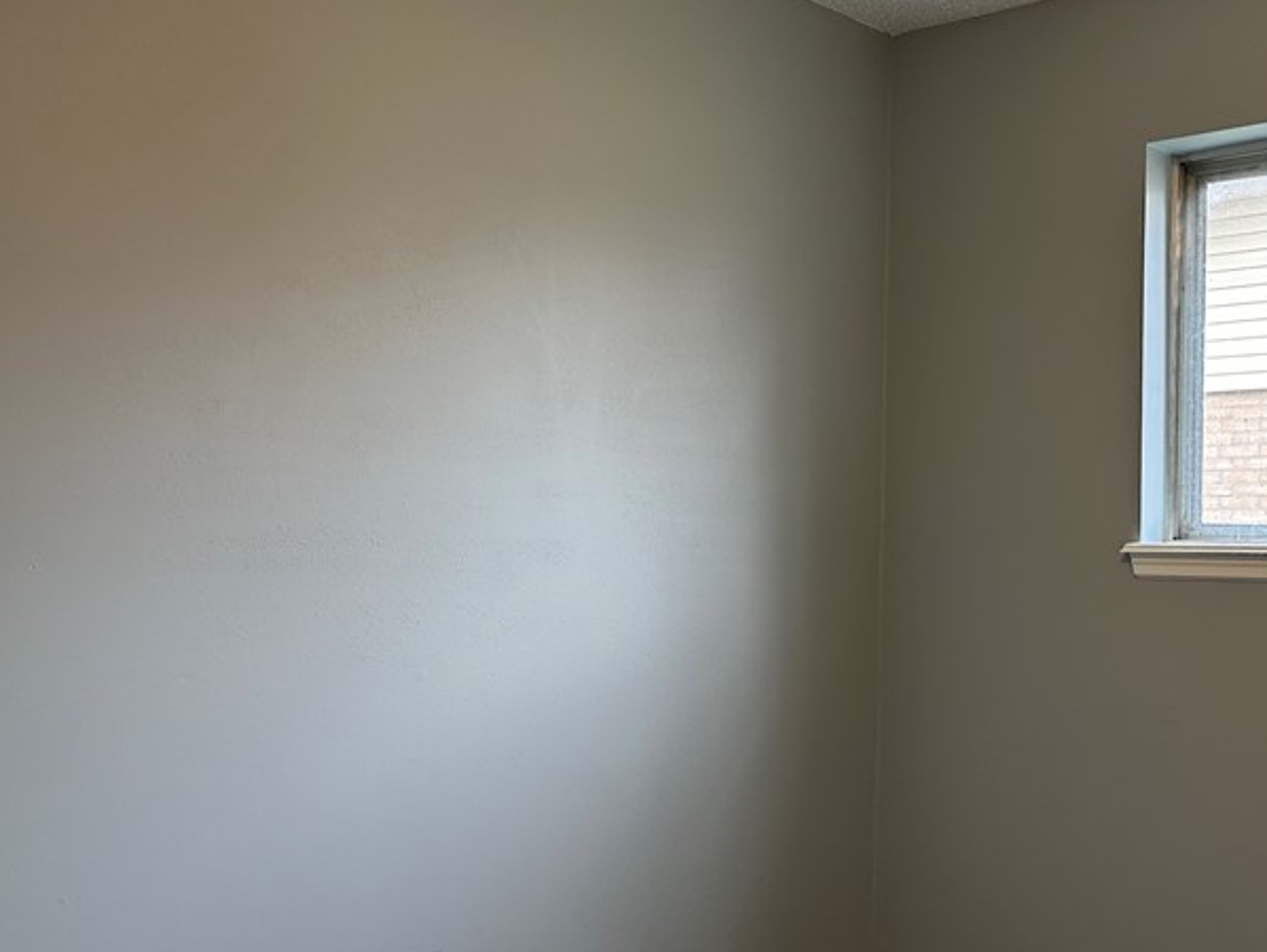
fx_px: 1502
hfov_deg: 43.5
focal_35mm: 41
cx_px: 1026
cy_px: 484
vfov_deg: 35.2
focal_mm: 6.86
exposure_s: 1/60
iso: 200
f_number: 1.78
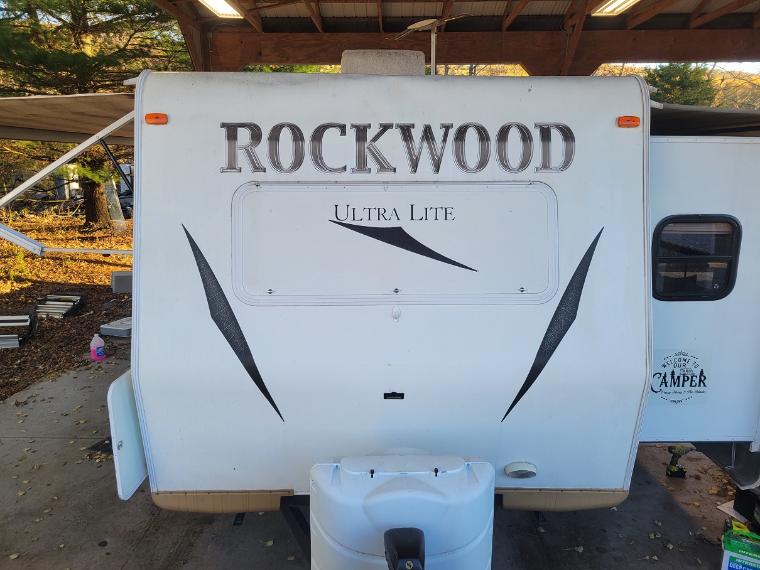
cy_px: 285
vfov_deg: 53.1
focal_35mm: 26
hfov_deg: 67.3
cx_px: 380
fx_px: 571
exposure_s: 1/186
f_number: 1.8
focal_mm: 5.4
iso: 40
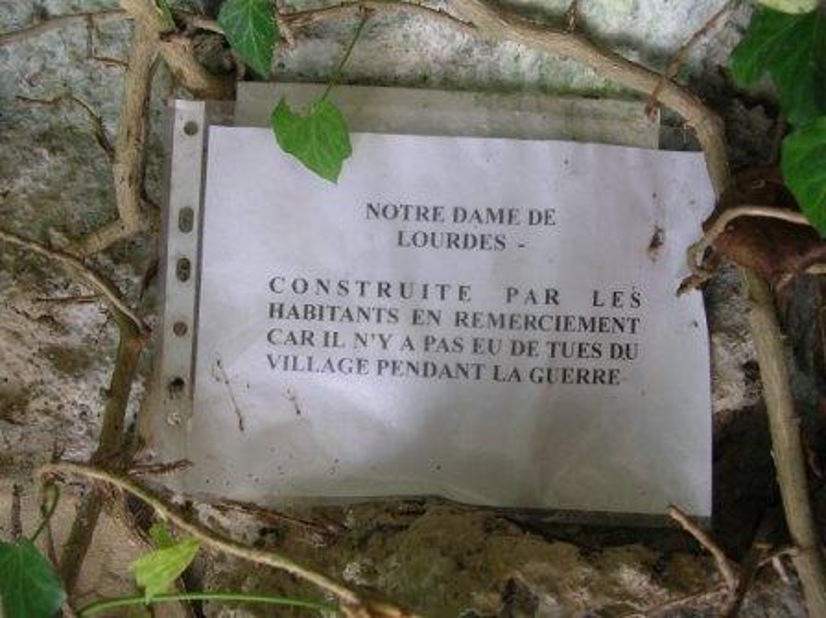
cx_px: 413
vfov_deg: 39.6
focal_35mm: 36
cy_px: 309
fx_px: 858
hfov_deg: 51.4
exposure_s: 1/17.3
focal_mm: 6
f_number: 2.7
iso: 50
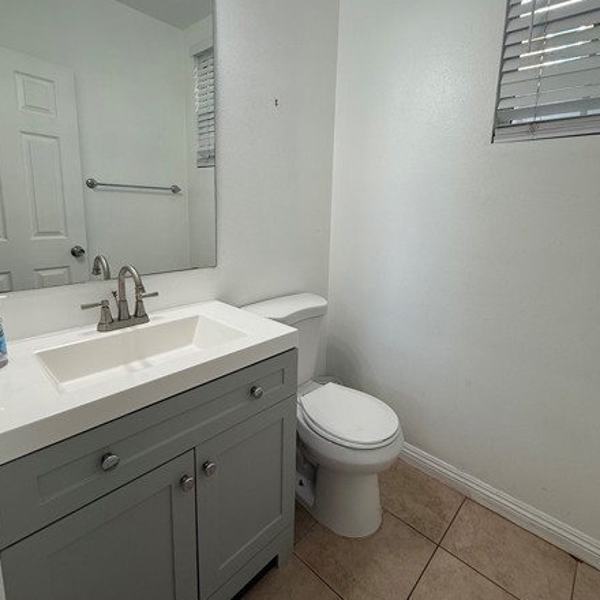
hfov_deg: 80.7
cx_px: 311
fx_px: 353
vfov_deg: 80.5
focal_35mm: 18
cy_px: 269
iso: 80
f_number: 2.2
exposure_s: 1/120
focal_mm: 2.22
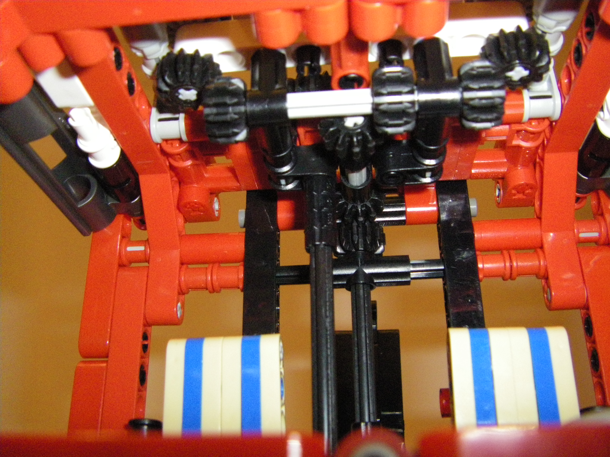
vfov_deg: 37.7
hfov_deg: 49.0
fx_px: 670
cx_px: 305
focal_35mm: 38
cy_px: 228
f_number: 7
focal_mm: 6.3
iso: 640
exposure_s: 1/50
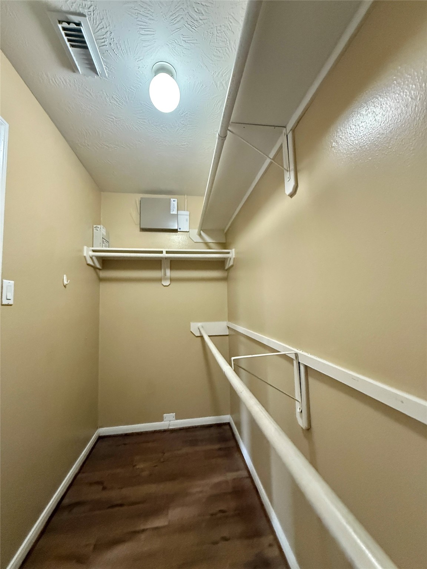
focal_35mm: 14
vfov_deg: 102.1
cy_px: 284
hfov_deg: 85.7
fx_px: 230
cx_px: 214
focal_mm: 2.22
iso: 640
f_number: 2.2
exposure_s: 1/60
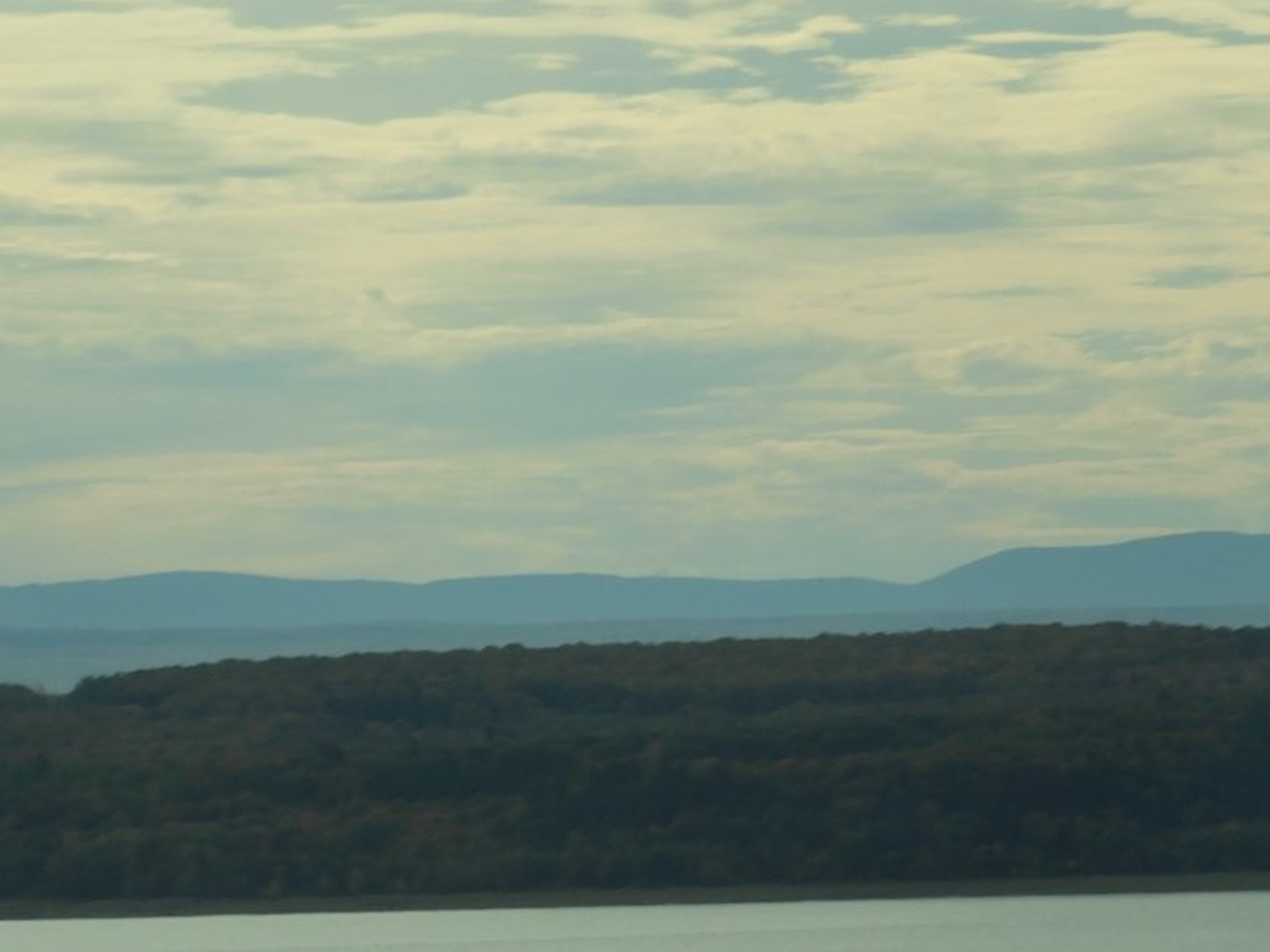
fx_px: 13208
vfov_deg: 4.1
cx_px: 676
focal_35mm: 360
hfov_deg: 5.5
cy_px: 310
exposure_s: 1/800
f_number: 5.2
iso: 100
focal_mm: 30.5
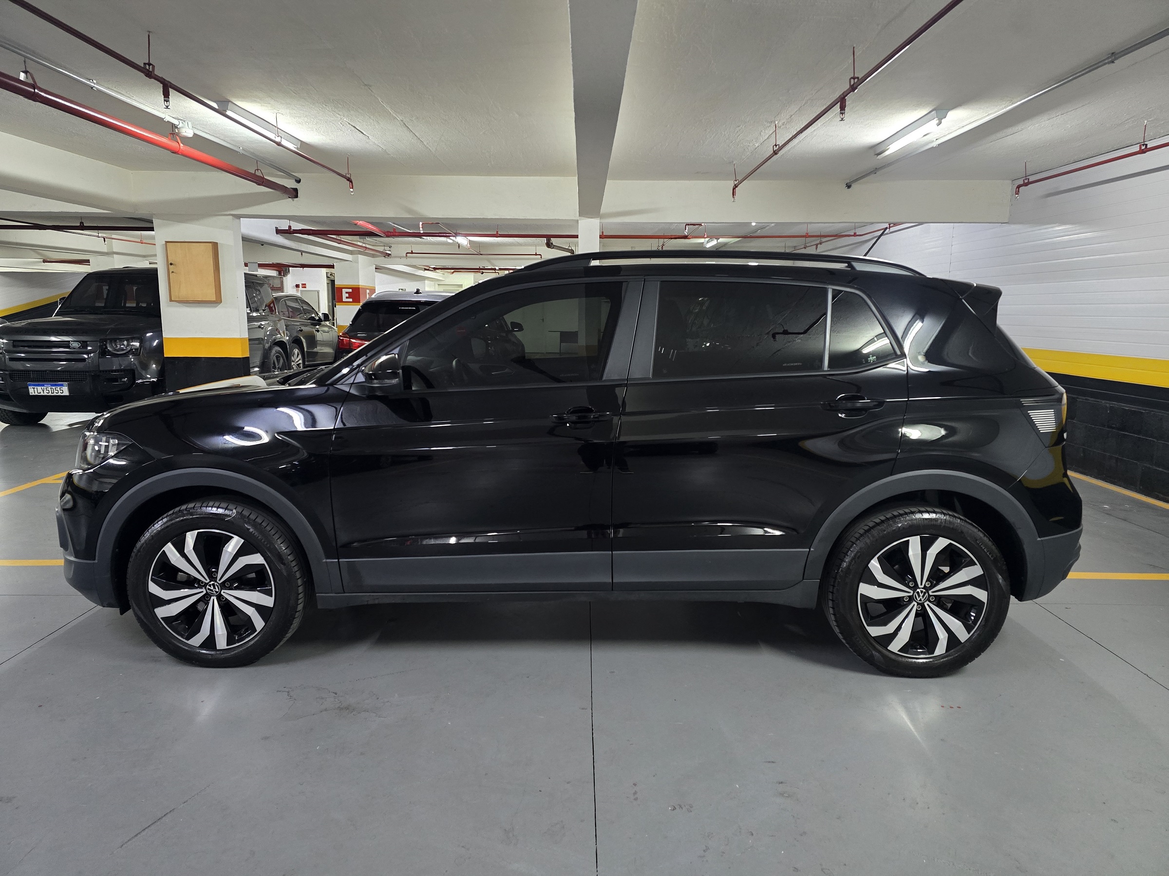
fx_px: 777
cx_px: 584
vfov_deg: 58.9
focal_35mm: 23
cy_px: 438
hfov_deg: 73.9
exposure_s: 1/24
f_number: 1.7
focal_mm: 6.3
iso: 1600
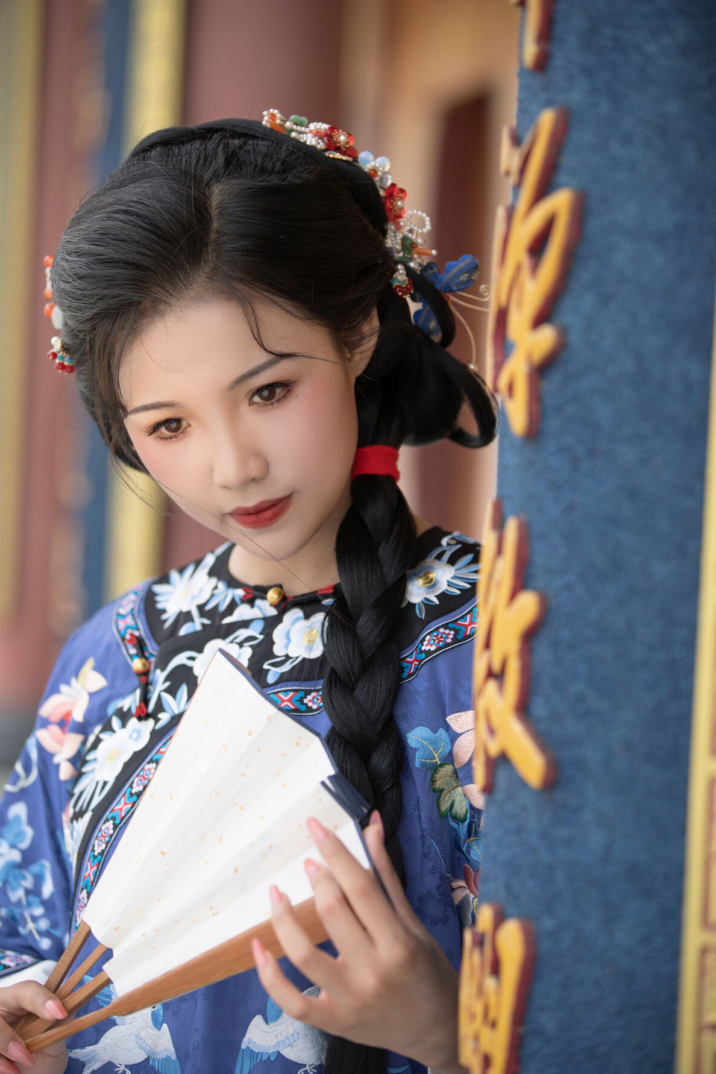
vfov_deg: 20.4
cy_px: 534
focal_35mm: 100
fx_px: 2983
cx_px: 358
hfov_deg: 13.7
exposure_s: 1/1000
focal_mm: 100
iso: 160
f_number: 2.8
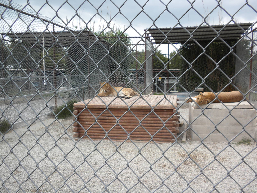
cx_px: 128
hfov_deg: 50.1
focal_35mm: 37
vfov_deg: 38.7
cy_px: 96
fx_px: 275
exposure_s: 1/203
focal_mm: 6.6
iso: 64
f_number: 3.5
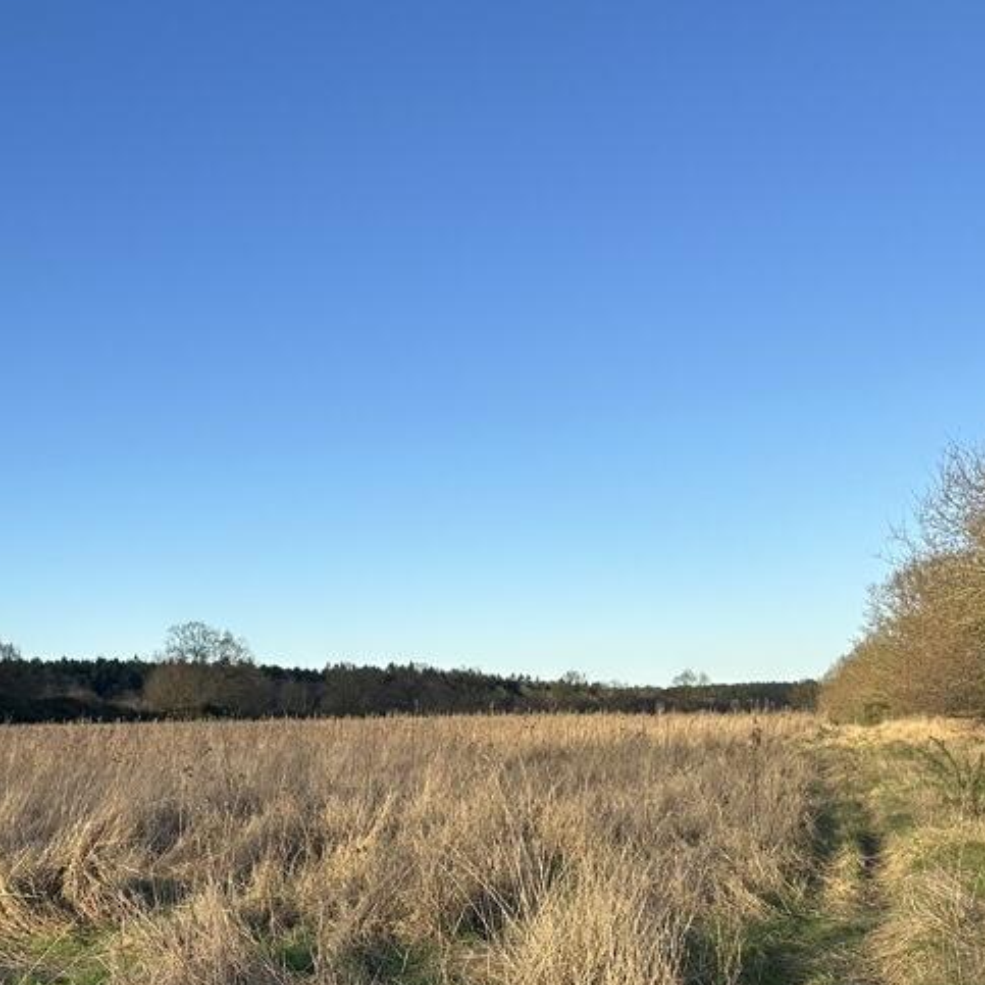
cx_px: 161
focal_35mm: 45
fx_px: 1449
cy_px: 748
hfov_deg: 36.0
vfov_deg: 36.6
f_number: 1.78
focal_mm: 6.86
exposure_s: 1/2967
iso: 80
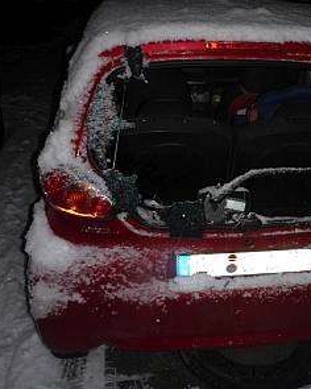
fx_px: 426
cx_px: 224
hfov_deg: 39.3
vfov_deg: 49.1
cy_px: 196
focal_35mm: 37
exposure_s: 1/60
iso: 160
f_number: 3.3
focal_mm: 4.9
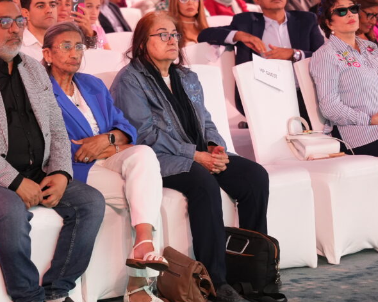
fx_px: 1913
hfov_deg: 11.2
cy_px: 139
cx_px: 75
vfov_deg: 9.0
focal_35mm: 171
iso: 1600
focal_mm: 70
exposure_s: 1/100
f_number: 2.8
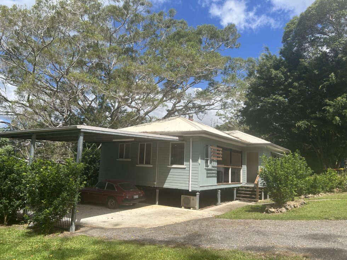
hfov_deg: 67.3
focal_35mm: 26
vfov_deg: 53.1
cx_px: 174
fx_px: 261
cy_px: 130
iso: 50
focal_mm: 5.7
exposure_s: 1/3968
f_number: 1.5
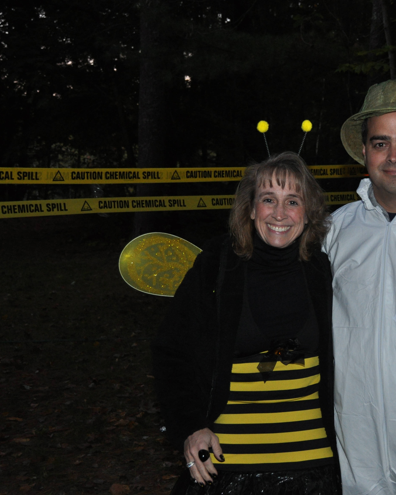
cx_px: 339
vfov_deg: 33.6
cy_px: 249
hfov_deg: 26.4
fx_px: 820
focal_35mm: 56
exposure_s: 1/60
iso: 800
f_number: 4
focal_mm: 26
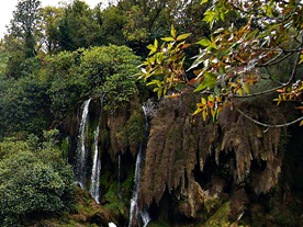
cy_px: 136
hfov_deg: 25.8
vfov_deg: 21.3
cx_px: -41
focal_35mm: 69
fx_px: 604
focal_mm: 4.6
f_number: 2.8
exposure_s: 1/320
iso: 80
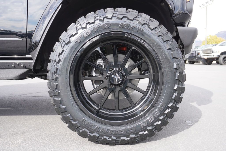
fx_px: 198
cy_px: 76
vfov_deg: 41.8
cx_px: 113
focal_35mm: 32
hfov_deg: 59.5
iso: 100
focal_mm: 21
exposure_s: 1/100
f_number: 5
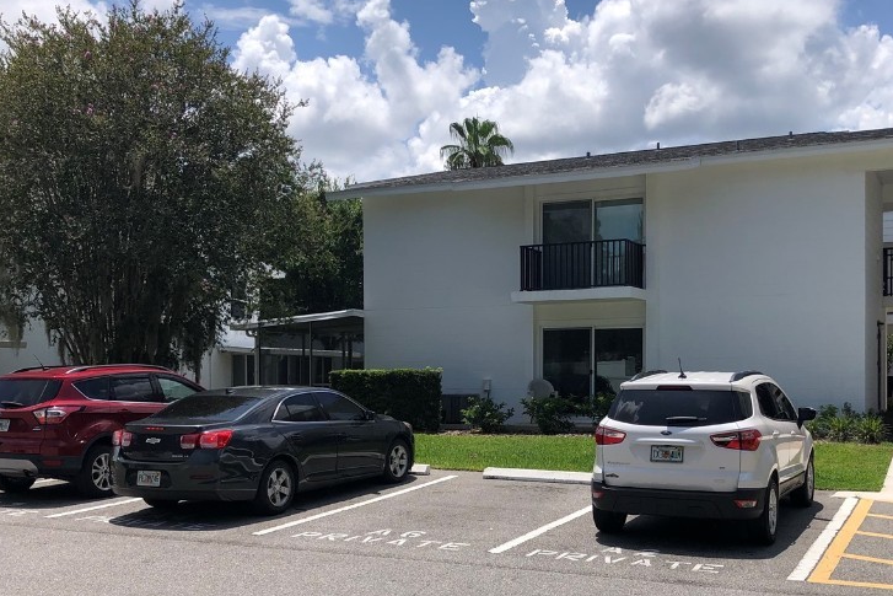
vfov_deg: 32.4
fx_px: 1017
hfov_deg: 47.3
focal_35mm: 41
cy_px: 393
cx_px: 502
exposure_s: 1/2825
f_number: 1.8
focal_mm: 3.99
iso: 20
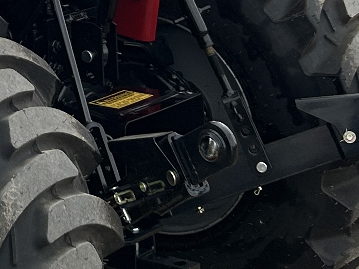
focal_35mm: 139
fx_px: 1442
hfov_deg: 13.4
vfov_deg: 10.3
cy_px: -130
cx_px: -171
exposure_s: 1/2632
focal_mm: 5.7
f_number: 1.5
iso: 50
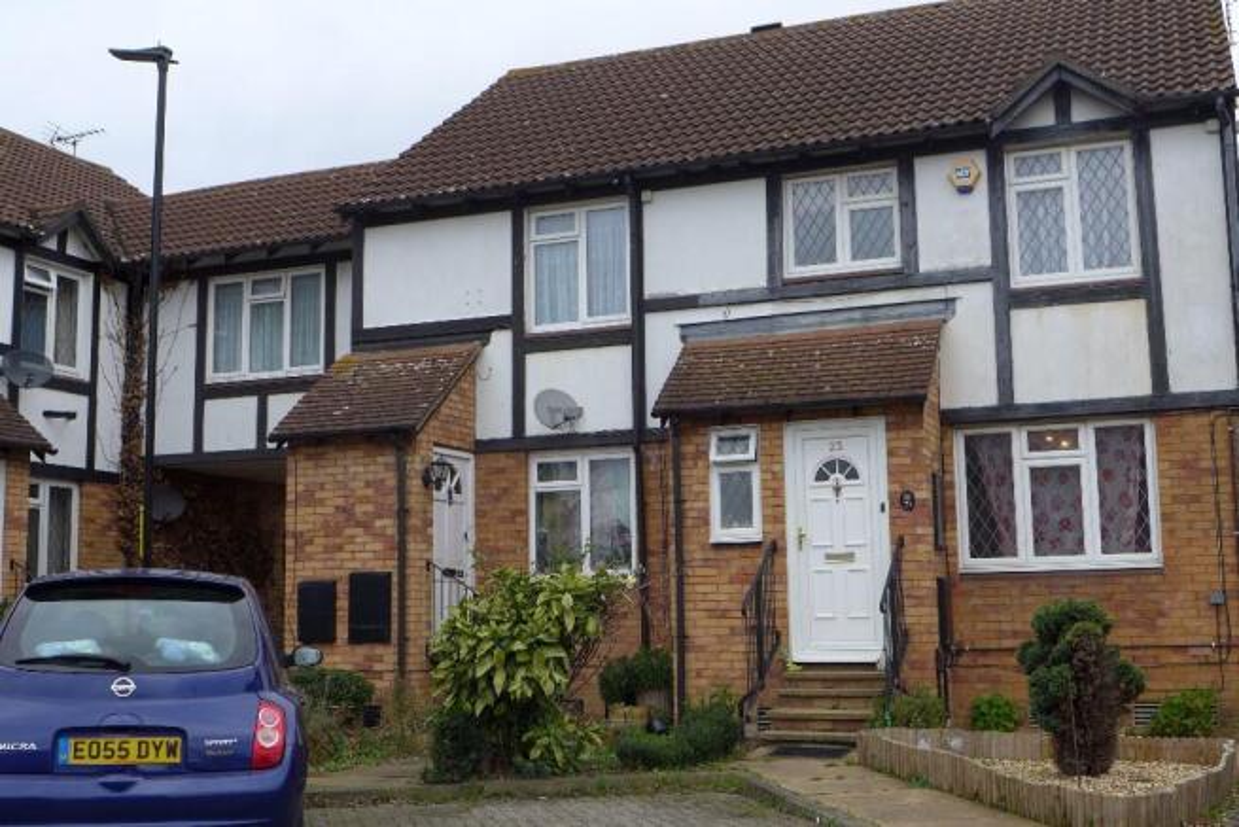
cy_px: 414
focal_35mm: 43
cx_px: 620
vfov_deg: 31.2
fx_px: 1480
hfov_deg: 45.4
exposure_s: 1/200
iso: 80
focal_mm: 8.4
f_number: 2.8
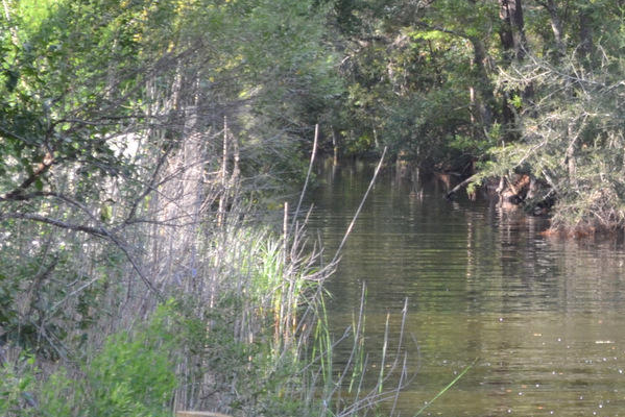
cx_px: 601
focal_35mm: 220
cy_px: 105
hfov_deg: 9.3
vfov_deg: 6.2
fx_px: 3827
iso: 320
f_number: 5.6
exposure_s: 1/125
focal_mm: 55
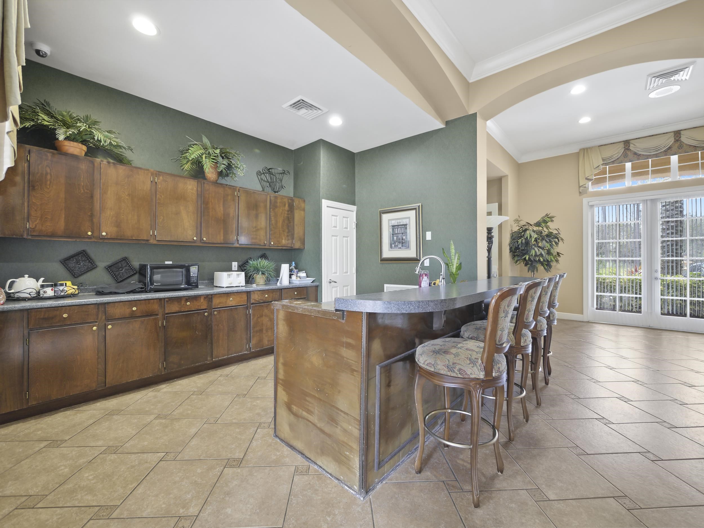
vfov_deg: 85.7
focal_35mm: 14
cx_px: 352
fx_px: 285
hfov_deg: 102.1
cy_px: 264
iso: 400
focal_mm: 7
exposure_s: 1/3
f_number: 4
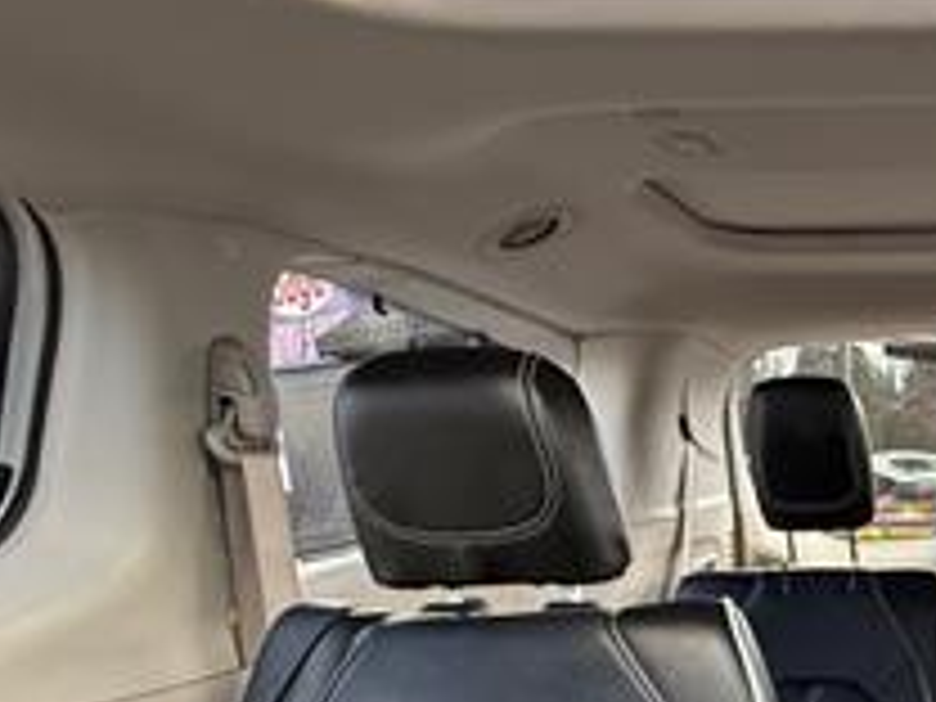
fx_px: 1163
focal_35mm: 43
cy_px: 774
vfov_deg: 30.1
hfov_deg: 35.9
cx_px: 1076
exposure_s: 1/77
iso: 320
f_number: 2.2
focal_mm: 2.22
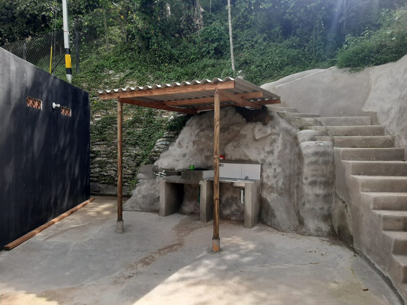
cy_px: 152
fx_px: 317
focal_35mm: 27
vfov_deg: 51.4
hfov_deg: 65.3
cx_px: 204
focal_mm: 3.93
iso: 40
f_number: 1.7
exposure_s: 1/873
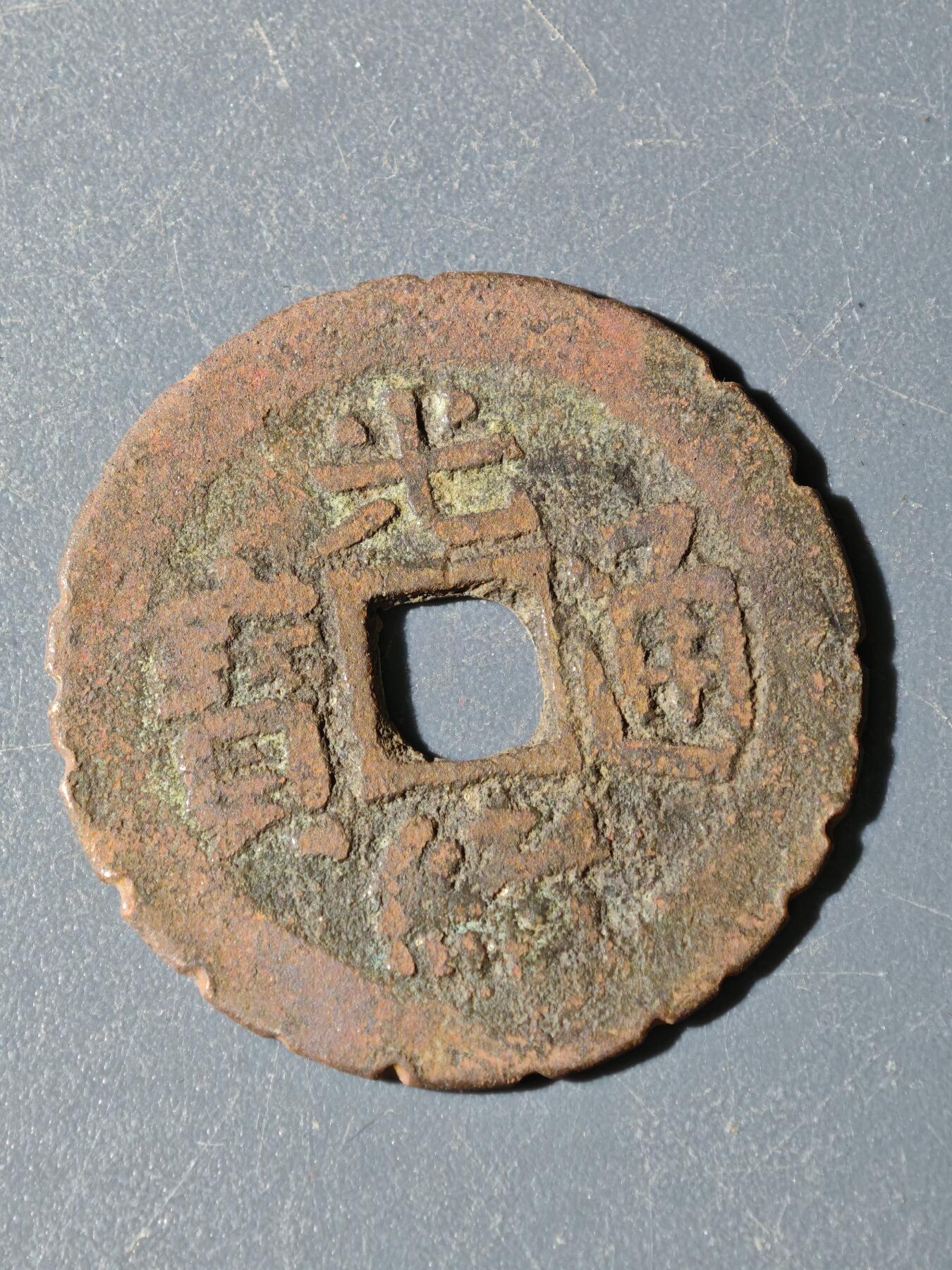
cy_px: 635
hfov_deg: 14.1
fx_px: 3850
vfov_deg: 18.7
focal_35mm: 105
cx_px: 476
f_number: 2
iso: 640
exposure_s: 1/100
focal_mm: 9
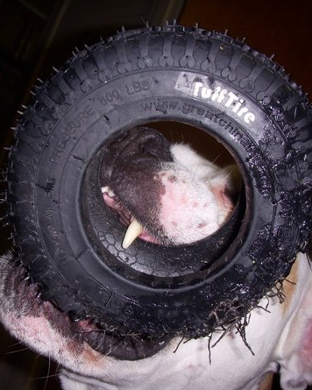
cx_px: 117
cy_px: 194
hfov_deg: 30.1
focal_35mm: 50
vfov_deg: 37.3
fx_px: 577
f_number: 3.3
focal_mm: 6.3
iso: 100
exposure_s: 1/30
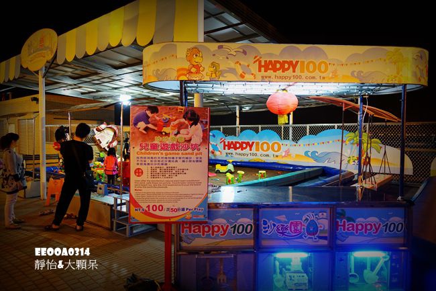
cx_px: 218
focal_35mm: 24
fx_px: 291
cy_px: 146
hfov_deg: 73.8
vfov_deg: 53.1
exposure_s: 1/30
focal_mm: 8.8
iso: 400
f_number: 1.8
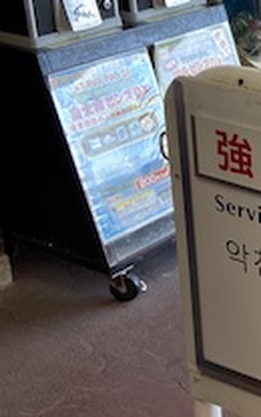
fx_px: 967
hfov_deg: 13.8
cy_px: 186
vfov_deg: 24.3
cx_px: 462
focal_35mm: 85
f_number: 1.8
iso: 64
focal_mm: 4.25
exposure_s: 1/100
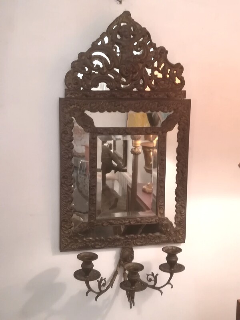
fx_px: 342
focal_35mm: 37
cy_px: 160
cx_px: 120
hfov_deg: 38.7
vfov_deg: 50.1
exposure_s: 1/20
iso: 500
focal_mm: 3.83
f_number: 2.2
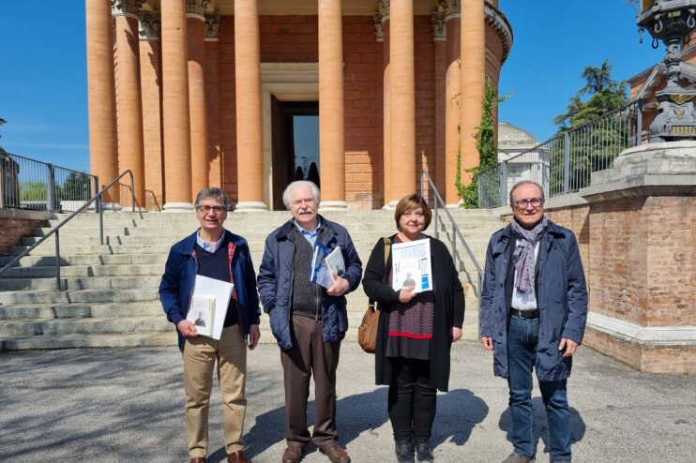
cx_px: 353
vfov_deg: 46.3
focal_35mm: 28
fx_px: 541
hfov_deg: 65.5
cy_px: 259
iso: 50
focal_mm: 5.4
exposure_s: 1/4288
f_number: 1.8
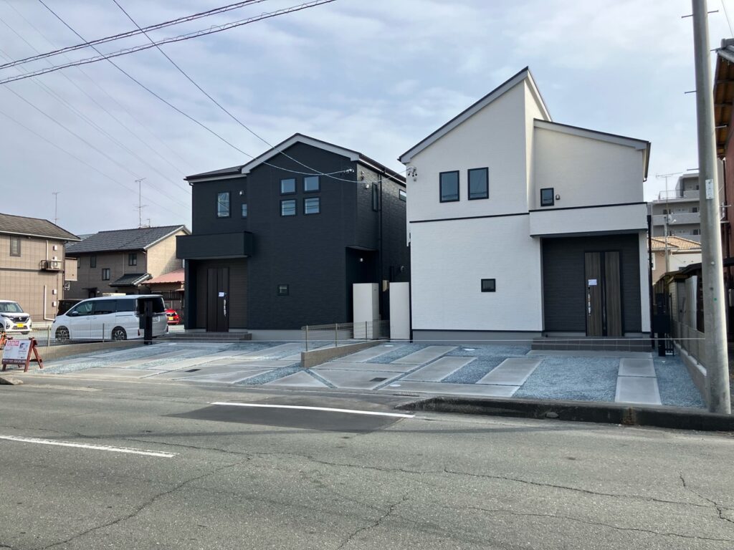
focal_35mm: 28
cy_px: 275
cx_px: 367
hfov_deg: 63.4
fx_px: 594
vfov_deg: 49.7
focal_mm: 3.99
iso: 32
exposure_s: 1/810
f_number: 1.8
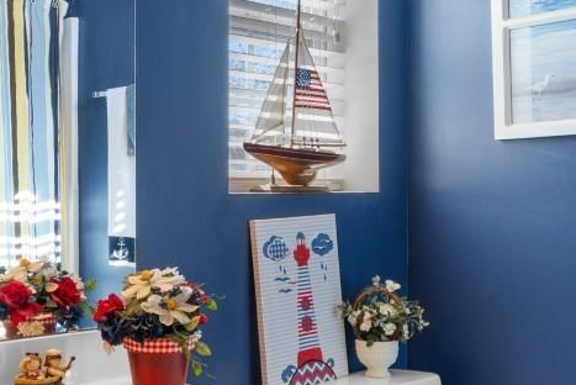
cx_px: 130
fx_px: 832
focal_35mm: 52
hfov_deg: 37.0
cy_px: 169
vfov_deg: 26.0
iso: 100
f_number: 4.5
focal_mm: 10
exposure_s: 1/13
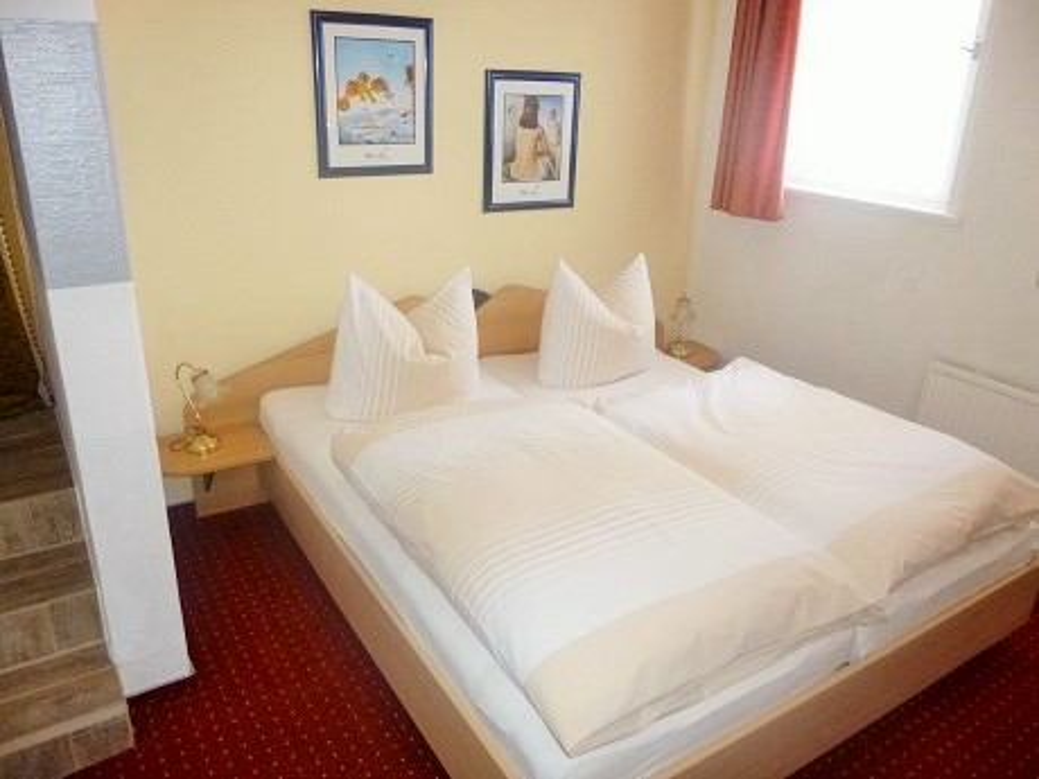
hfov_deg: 69.4
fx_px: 750
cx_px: 520
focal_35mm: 25
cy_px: 390
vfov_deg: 54.9
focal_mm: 4.5
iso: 400
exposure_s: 1/60
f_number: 3.1
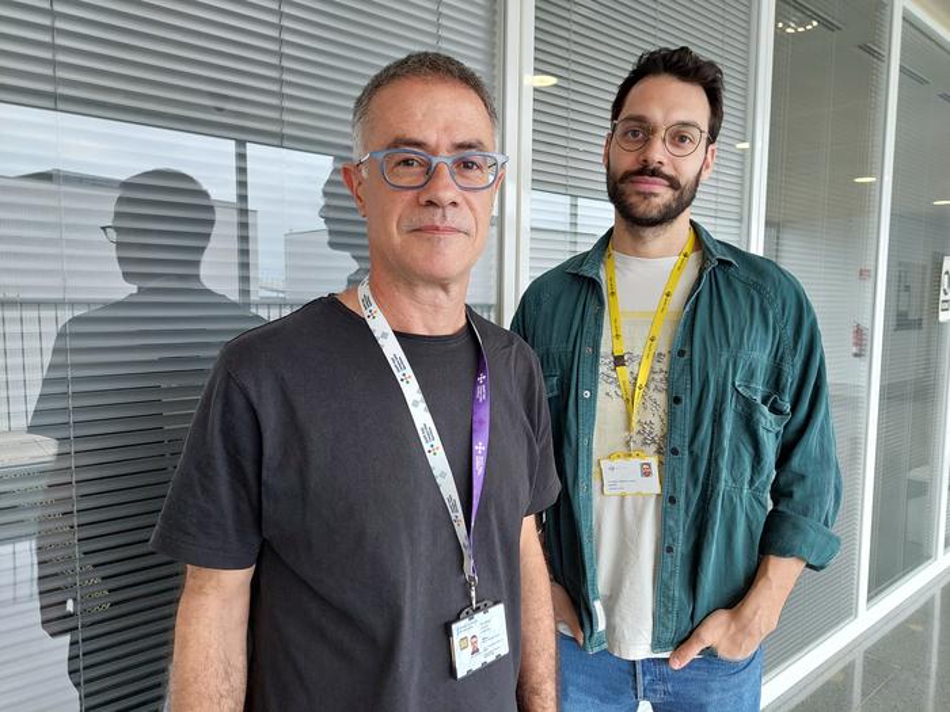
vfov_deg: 54.9
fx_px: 686
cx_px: 475
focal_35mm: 25
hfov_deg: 69.4
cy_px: 356
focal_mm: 5.23
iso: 100
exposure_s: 1/60
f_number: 1.8
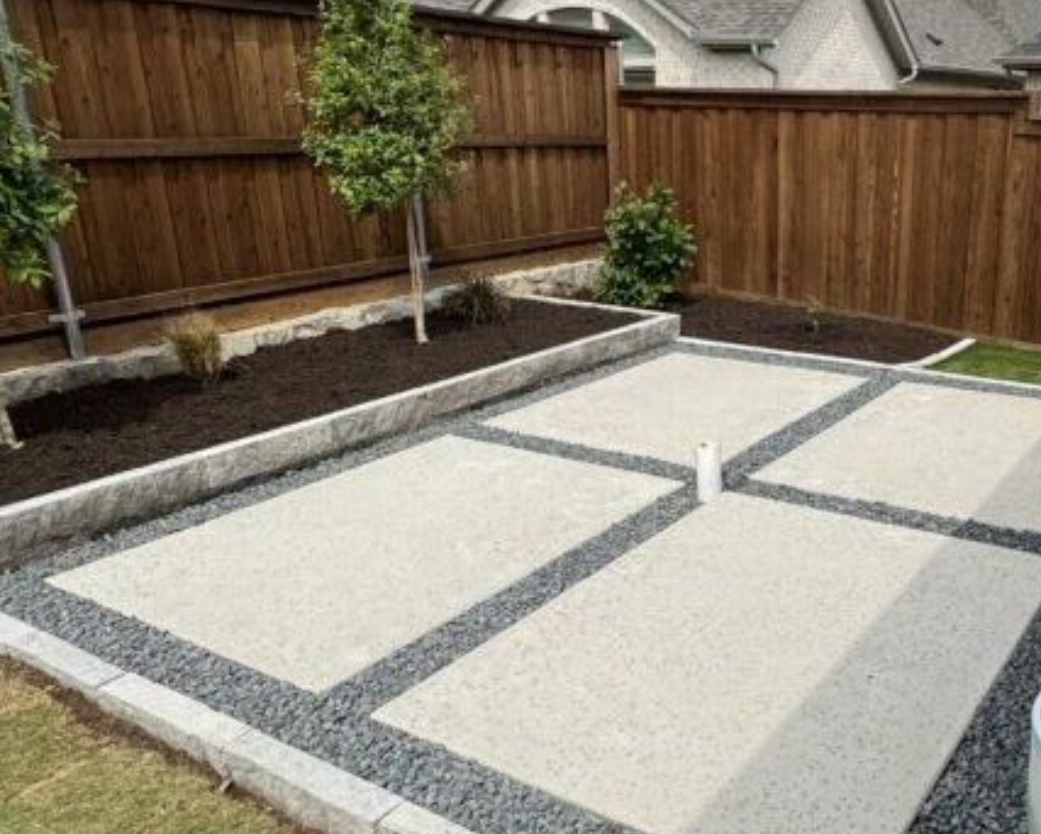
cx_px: 758
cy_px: 367
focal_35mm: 24
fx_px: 740
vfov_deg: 58.6
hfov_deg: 66.6
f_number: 2.2
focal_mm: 2.22
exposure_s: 1/2208
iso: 50
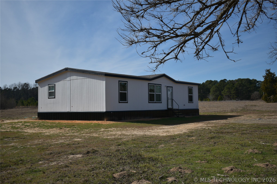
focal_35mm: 39
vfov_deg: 34.2
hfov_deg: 49.6
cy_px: 92
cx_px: 138
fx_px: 300
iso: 200
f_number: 4
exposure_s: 1/3200
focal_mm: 26
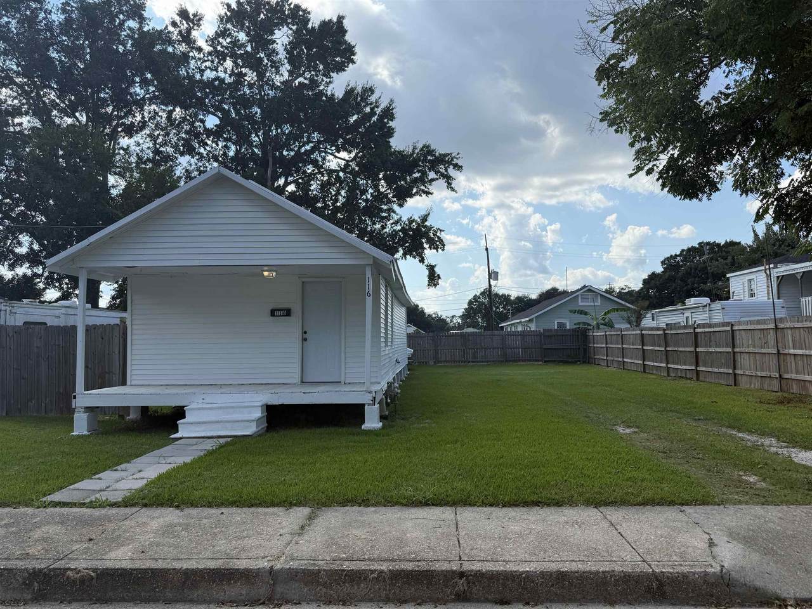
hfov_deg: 71.6
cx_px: 406
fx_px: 563
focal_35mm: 24
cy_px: 304
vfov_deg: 56.8
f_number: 1.78
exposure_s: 1/3953
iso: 80
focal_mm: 6.76
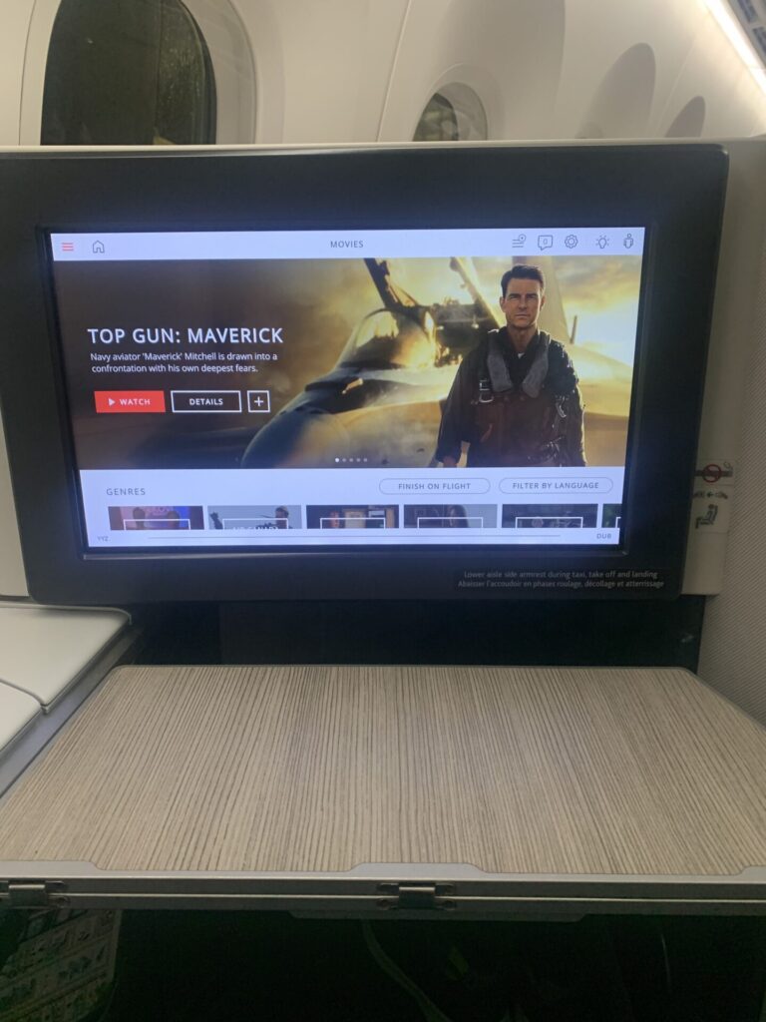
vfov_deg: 67.3
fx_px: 767
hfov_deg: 53.1
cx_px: 383
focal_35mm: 26
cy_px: 511
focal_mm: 4.25
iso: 160
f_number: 1.8
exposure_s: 1/56
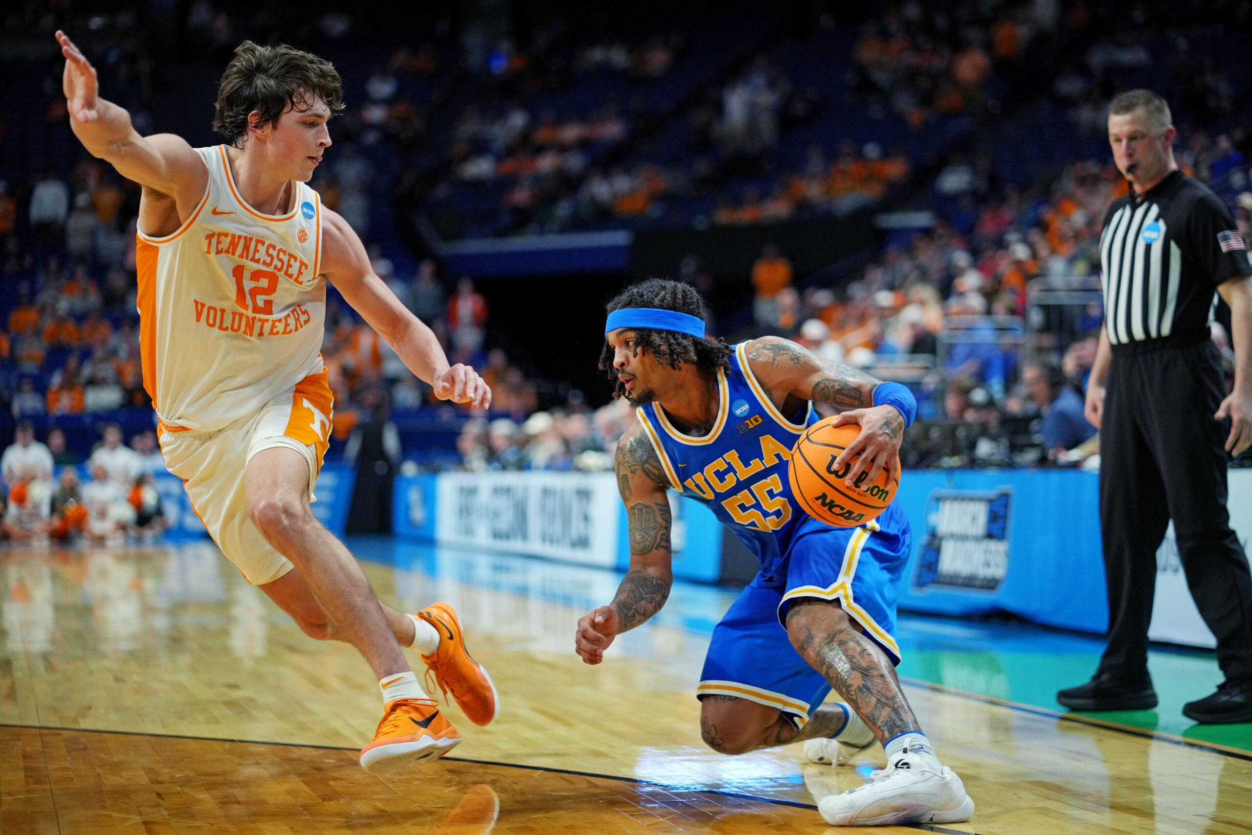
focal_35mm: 85
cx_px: 626
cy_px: 418
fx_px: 2956
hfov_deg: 23.9
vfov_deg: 16.1
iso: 1250
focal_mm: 85
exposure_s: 1/2000
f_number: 2
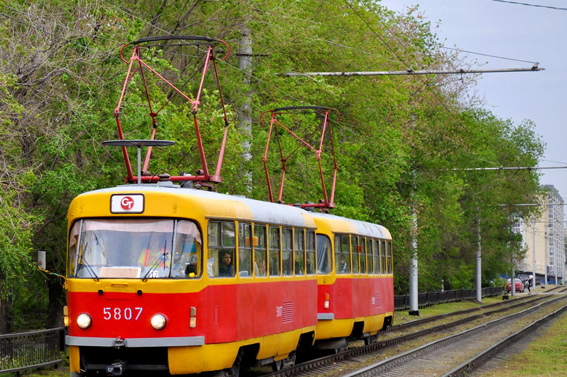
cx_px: 200
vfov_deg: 12.1
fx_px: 1778
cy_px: 205
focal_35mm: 113
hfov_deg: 18.1
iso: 200
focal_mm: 52
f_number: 5.6
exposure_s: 1/250
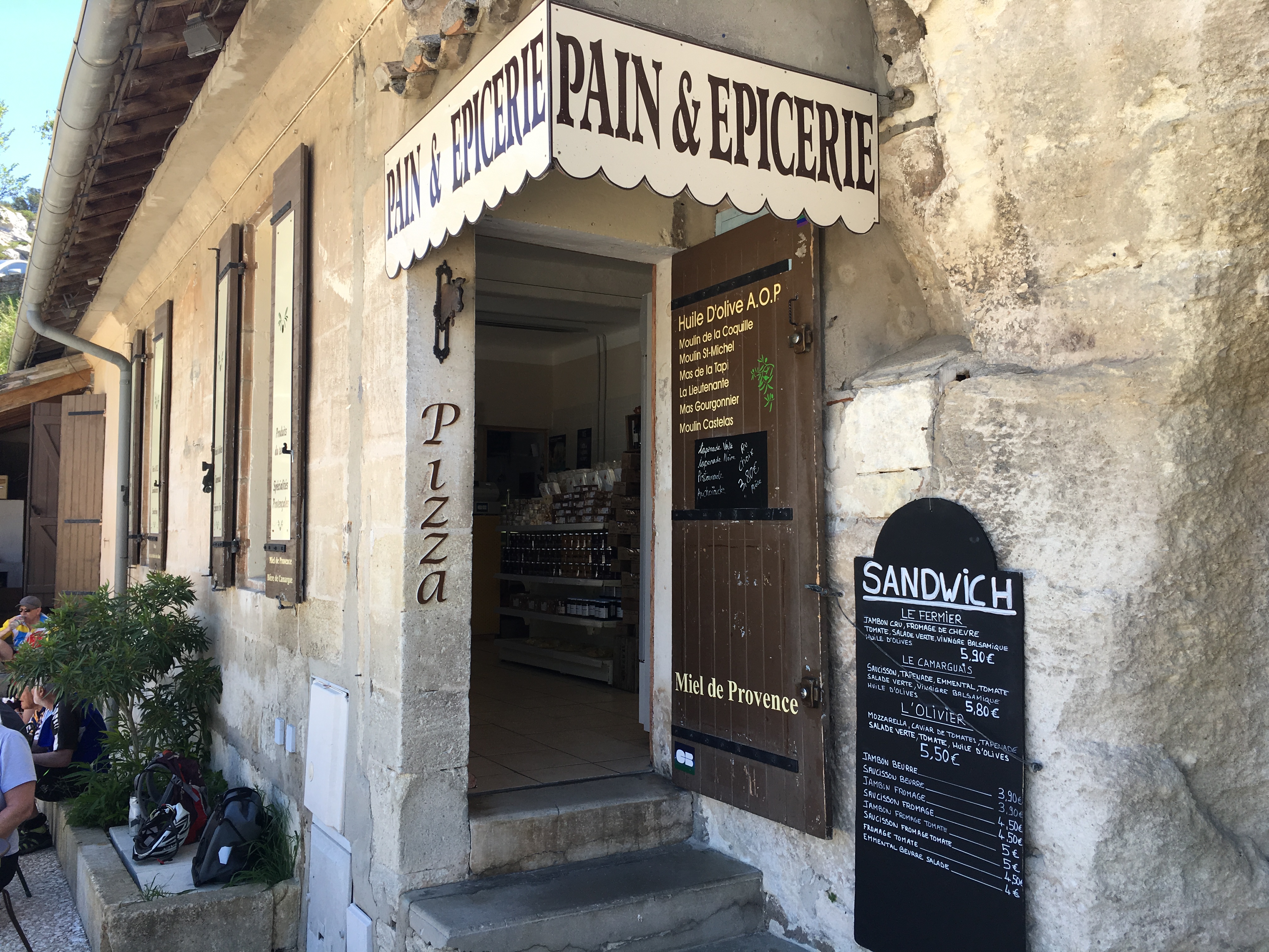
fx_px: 1063
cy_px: 476
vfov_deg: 48.2
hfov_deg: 61.7
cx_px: 634
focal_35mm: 29
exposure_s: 1/359
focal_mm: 4.15
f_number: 2.2
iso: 25
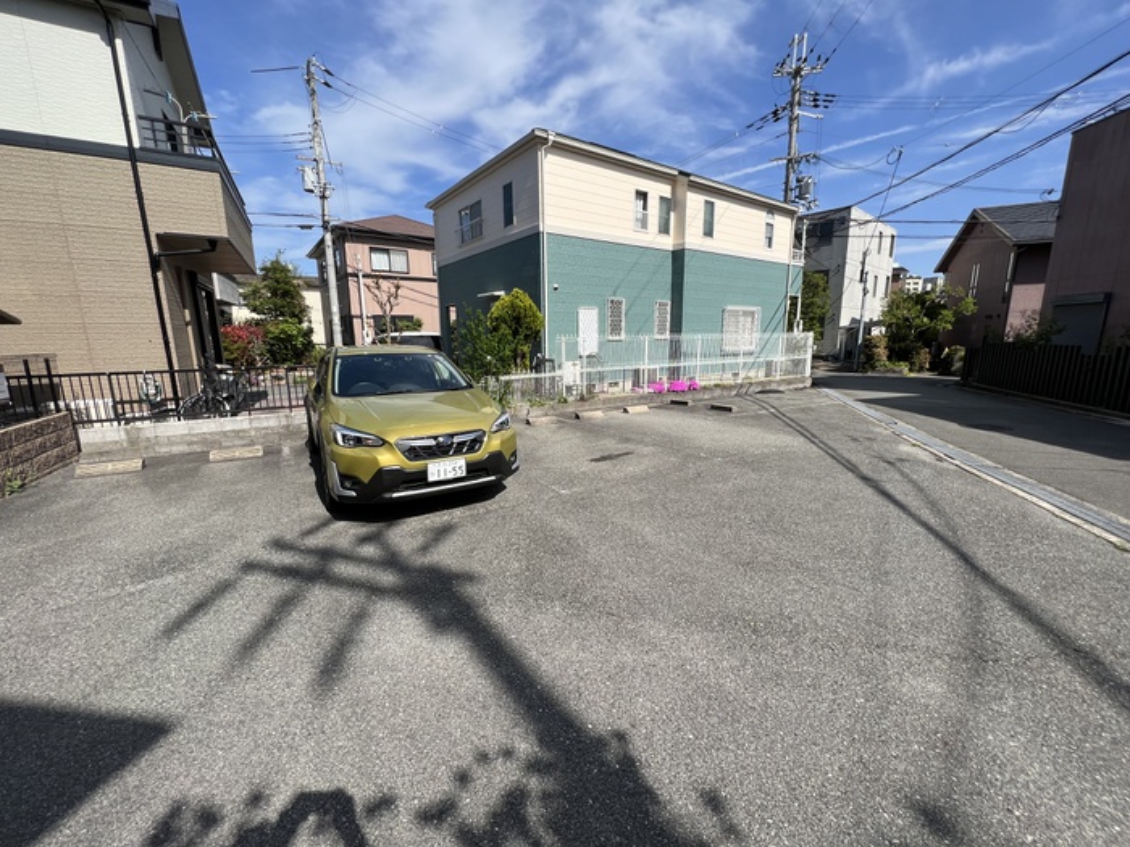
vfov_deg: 89.9
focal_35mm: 13
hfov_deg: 106.2
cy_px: 424
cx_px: 565
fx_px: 424
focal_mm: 1.57
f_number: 1.8
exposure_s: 1/1946
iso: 32
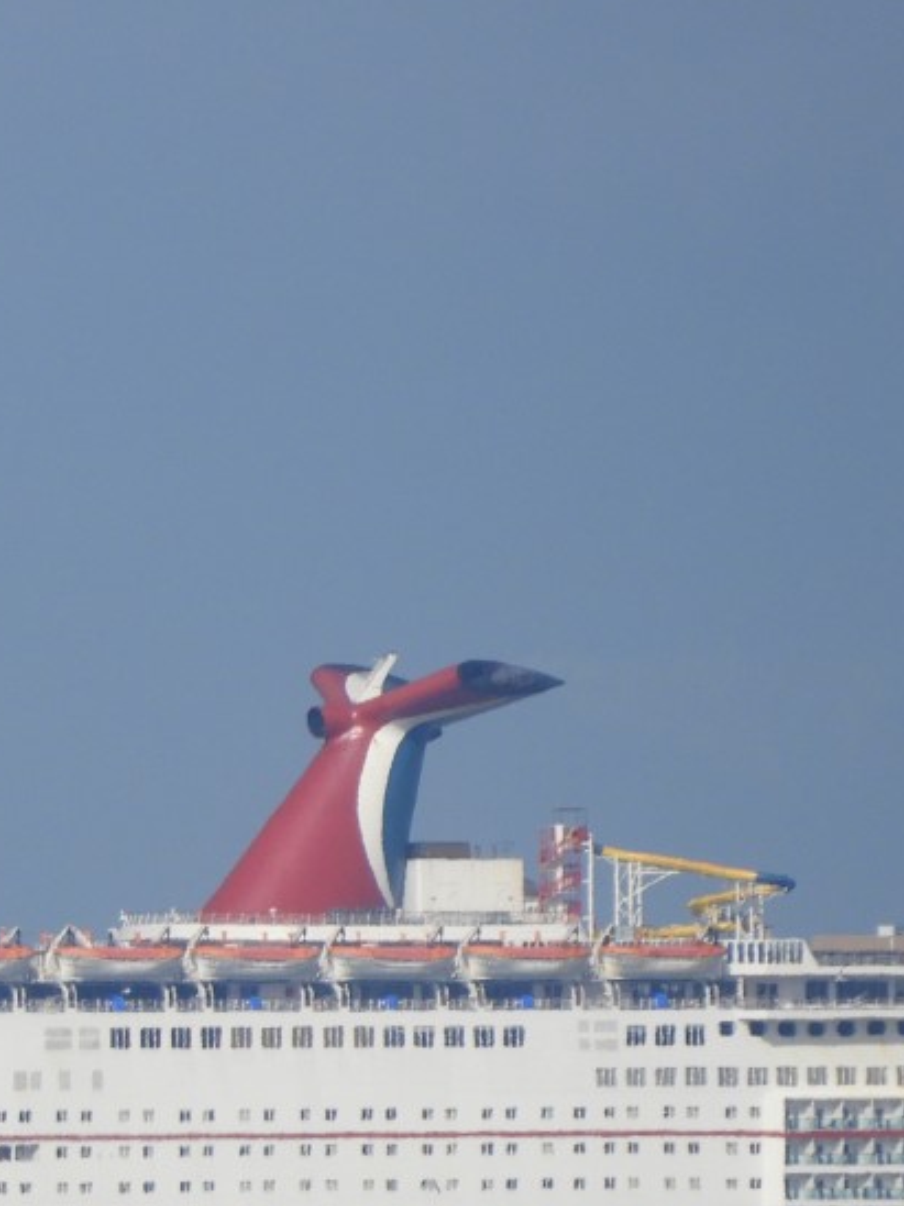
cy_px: 1182
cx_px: -418
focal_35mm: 2101
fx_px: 73157
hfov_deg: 0.7
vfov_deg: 0.9
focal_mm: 143.3
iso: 100
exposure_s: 1/1000
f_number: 5.6
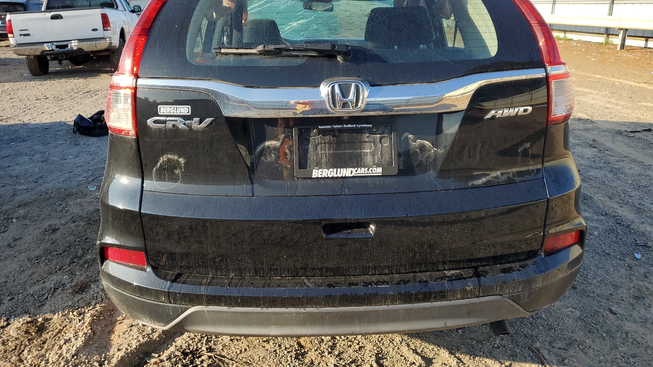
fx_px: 502
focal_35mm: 29
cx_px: 323
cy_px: 124
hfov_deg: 66.1
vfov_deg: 39.7
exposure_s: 1/1111
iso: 50
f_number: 1.5
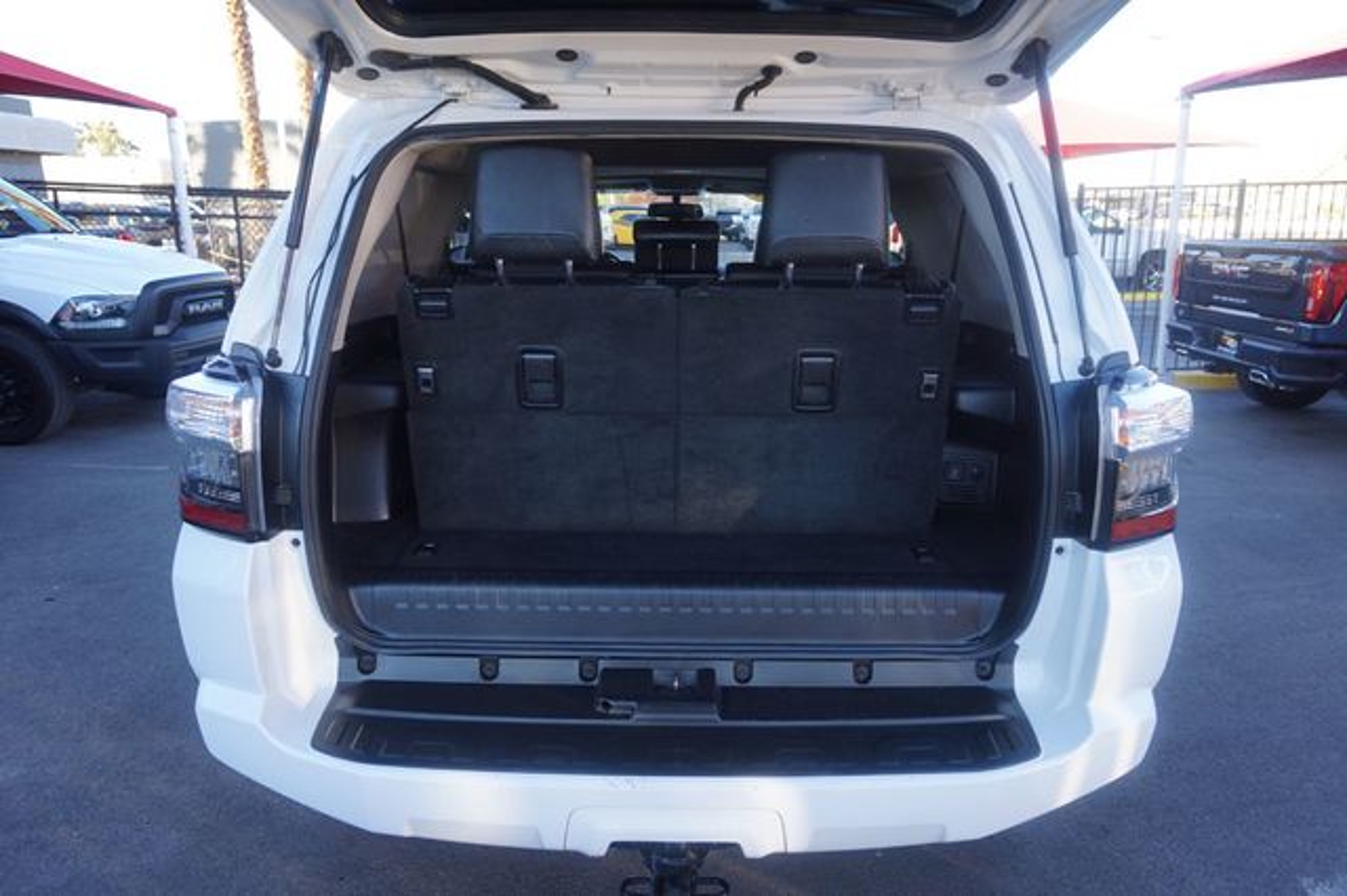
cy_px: 448
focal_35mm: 24
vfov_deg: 53.1
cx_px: 674
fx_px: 897
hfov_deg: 73.8
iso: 100
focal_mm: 16
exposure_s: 1/60
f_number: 4.5
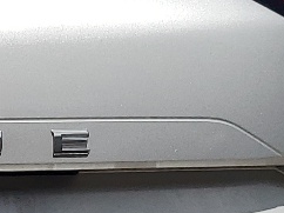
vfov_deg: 8.5
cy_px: 235
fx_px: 1410
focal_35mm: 172
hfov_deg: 11.1
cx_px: -141
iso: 52
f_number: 1.5
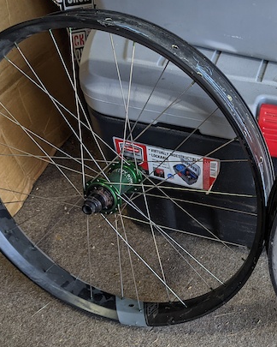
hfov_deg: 26.7
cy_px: 250
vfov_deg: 35.4
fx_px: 533
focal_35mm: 52
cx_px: 306
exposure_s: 1/71.8
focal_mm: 4.38
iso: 49
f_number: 1.73
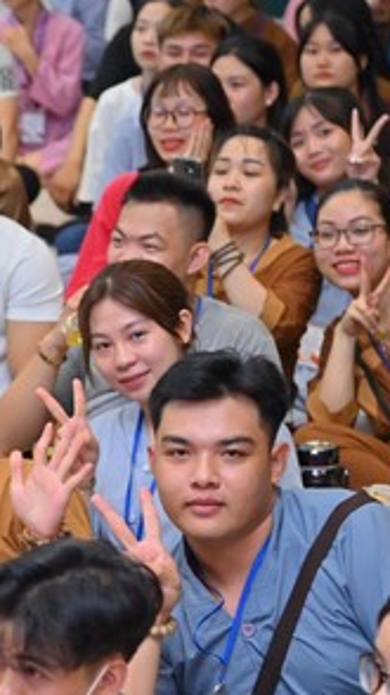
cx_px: -272
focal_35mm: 197
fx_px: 3628
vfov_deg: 10.9
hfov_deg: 6.1
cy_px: 495
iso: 1600
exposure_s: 1/125
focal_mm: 85
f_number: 4.5
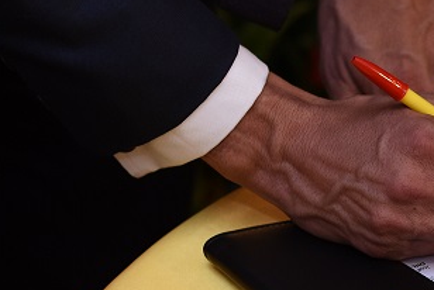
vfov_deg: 6.6
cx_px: 575
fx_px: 2522
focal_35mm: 209
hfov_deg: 9.6
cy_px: 210
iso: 500
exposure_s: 1/125
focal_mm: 50
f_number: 3.2
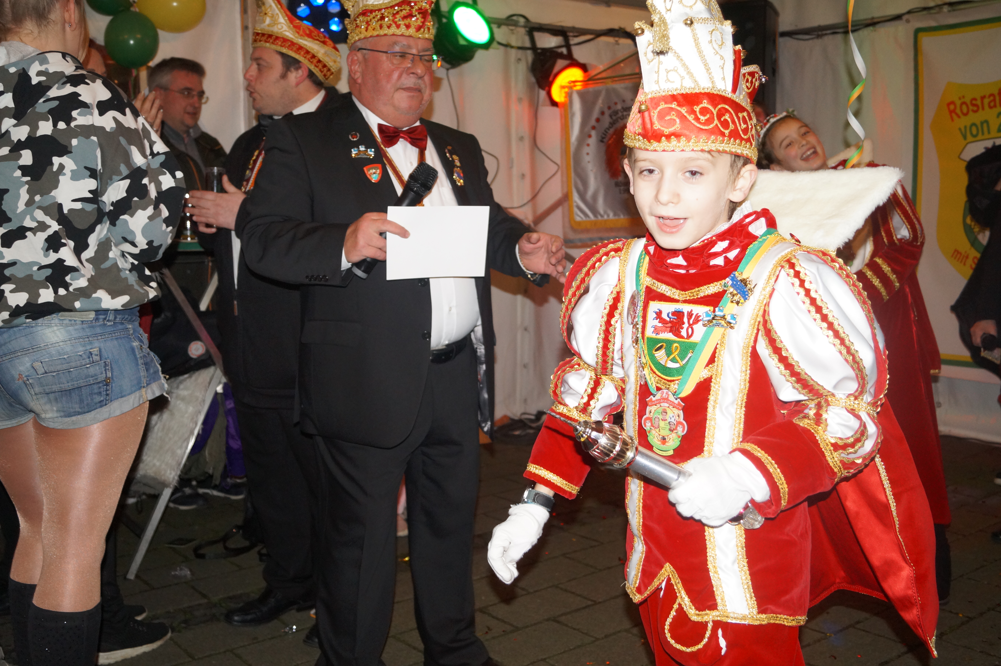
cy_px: 333
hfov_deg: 53.2
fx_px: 1000
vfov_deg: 36.8
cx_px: 500
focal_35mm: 36
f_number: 4
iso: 800
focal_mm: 24
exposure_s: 1/60
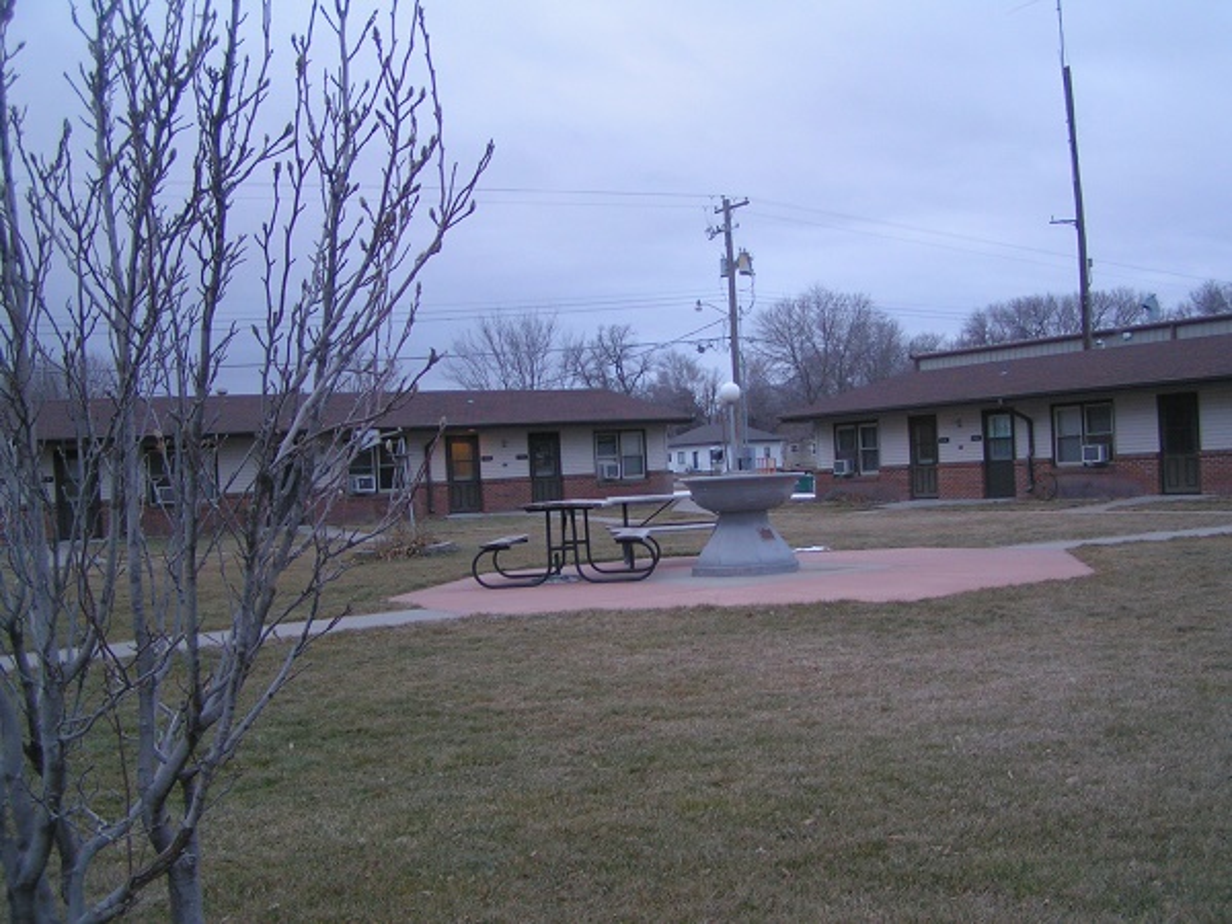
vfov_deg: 37.7
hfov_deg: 49.0
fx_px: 1352
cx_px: 616
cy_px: 462
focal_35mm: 38
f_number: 2.8
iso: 100
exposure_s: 1/40
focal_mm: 5.8
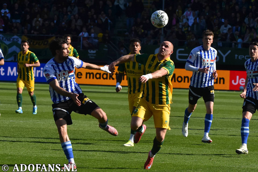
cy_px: 86
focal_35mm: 202
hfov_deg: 10.2
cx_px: 129
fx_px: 1451
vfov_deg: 6.8
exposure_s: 1/2000
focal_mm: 135
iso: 500
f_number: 5.6
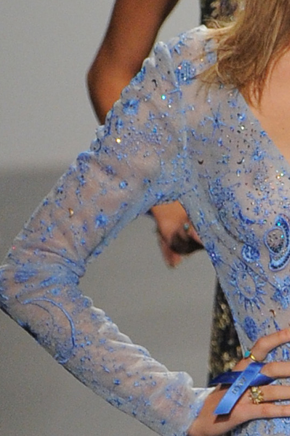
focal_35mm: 1326
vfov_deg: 1.6
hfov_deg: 1.0
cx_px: 542
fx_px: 16035
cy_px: 353
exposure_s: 1/500
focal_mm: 250
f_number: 5.6
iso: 2500
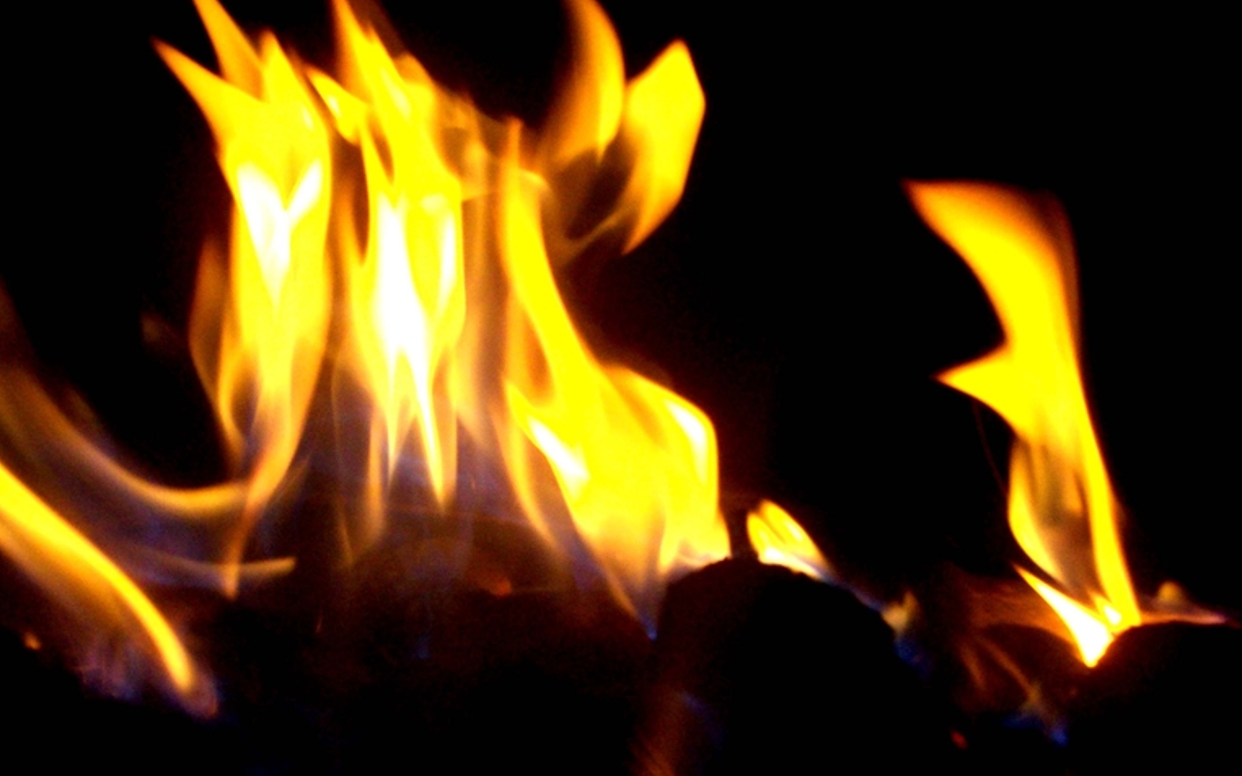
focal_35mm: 40
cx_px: 619
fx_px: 1354
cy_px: 459
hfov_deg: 49.3
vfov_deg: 31.9
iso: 200
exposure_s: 1/8
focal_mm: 6
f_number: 2.7
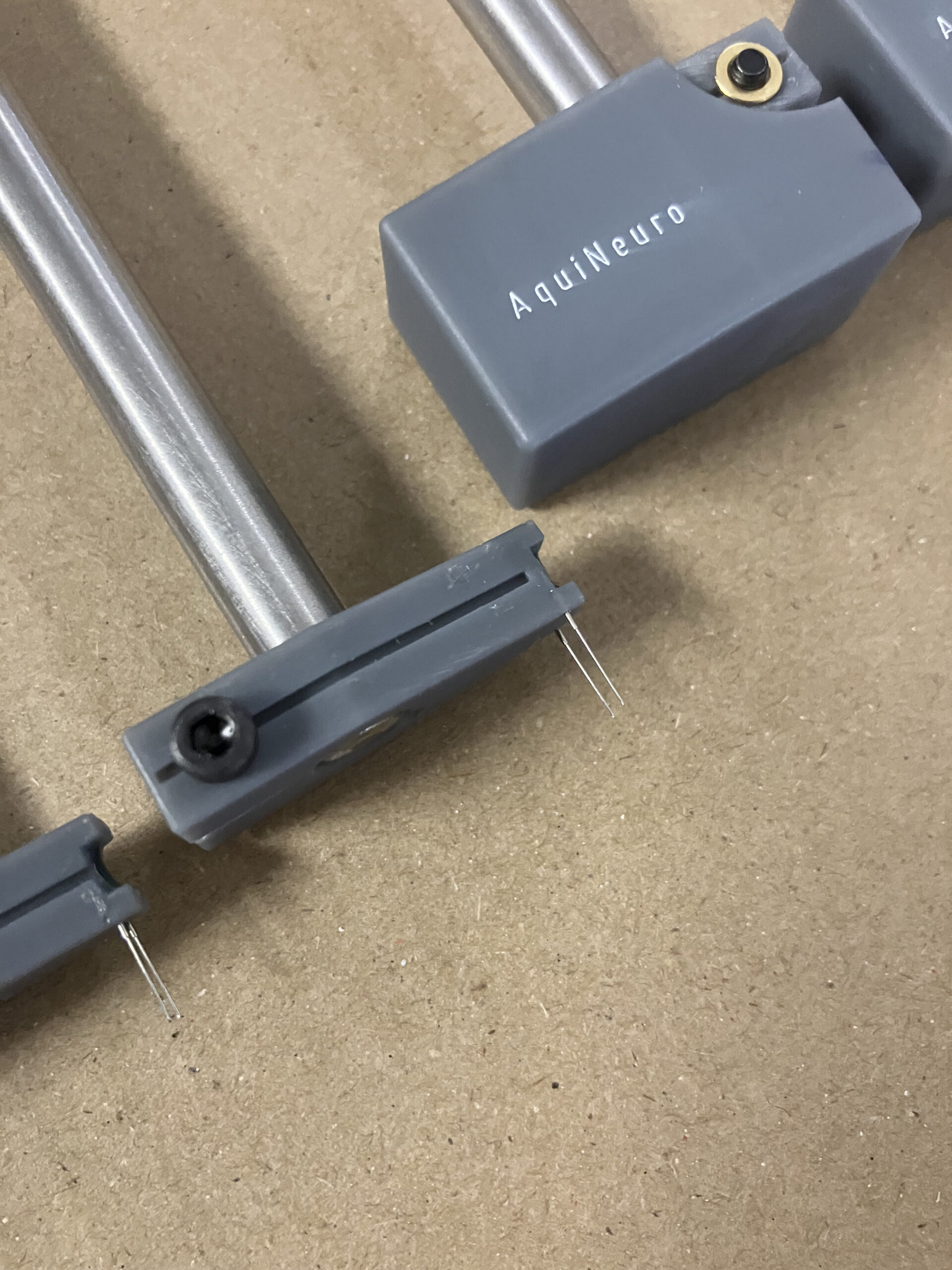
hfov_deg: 49.7
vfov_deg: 63.4
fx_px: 1027
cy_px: 635
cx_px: 476
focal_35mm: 28
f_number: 1.8
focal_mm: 3.99
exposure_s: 1/56
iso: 320
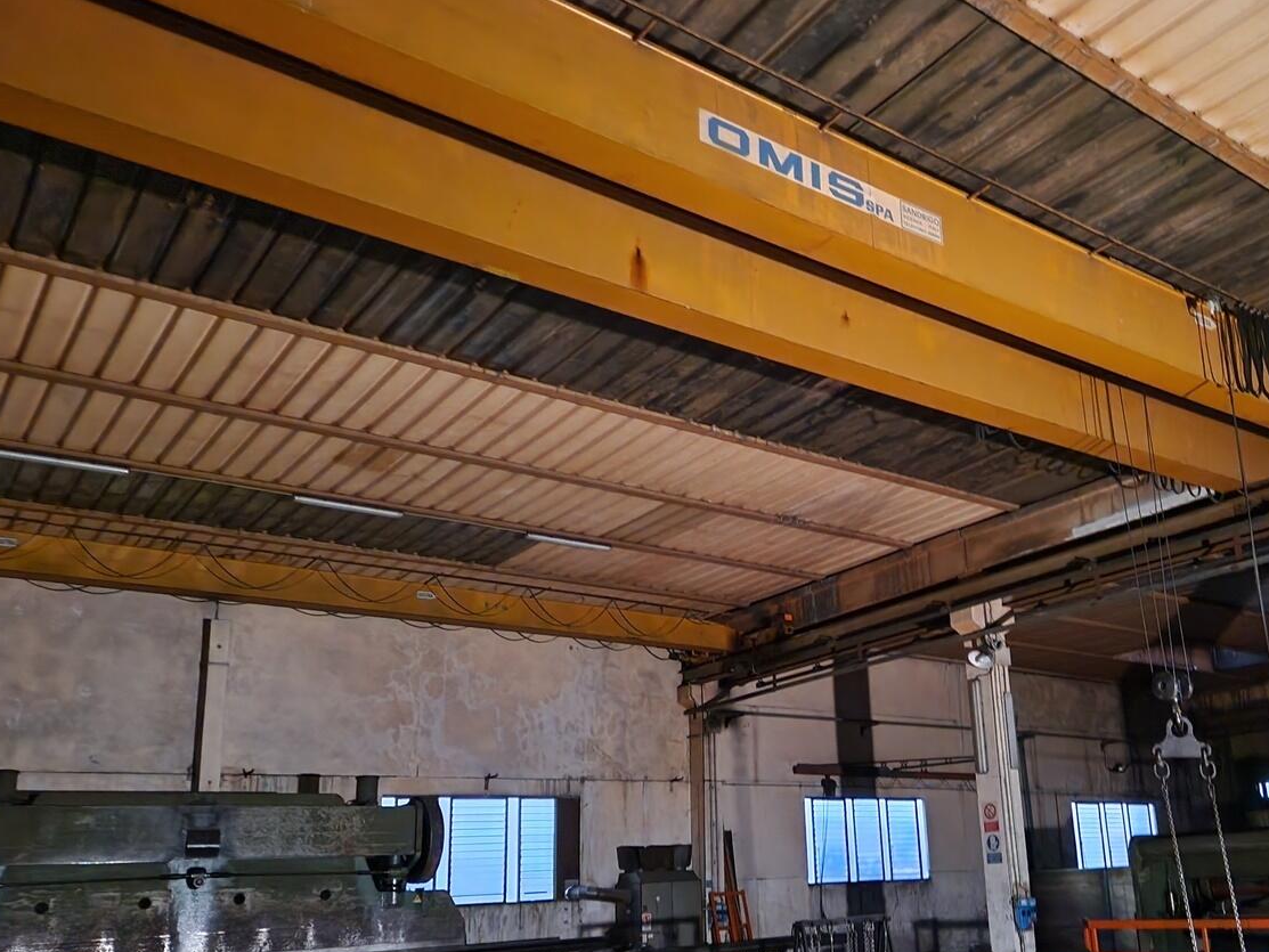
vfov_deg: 45.0
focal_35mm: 31
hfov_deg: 57.3
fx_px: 1137
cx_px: 828
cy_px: 603
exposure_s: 1/13
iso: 1600
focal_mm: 5.4
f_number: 1.8
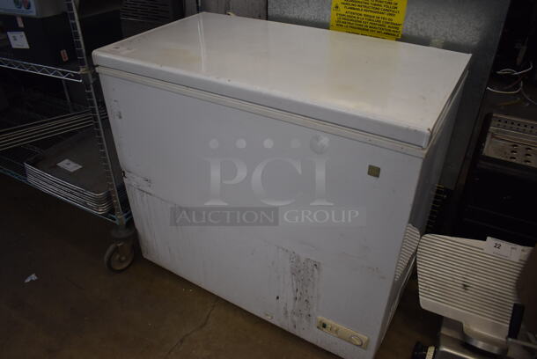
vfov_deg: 48.0
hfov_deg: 67.3
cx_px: 268
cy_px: 180
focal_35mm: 27
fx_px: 403
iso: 720
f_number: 3.5
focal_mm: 18
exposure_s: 1/250
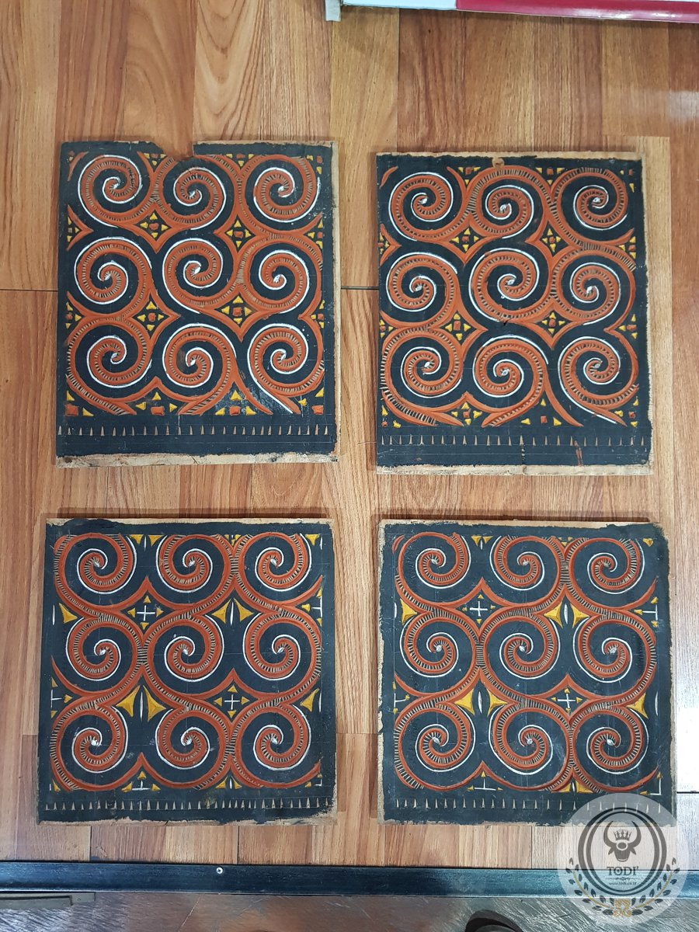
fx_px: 700
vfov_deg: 67.3
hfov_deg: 53.1
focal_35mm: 26
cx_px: 350
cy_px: 466
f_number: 1.7
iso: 250
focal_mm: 4.3
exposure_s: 1/17
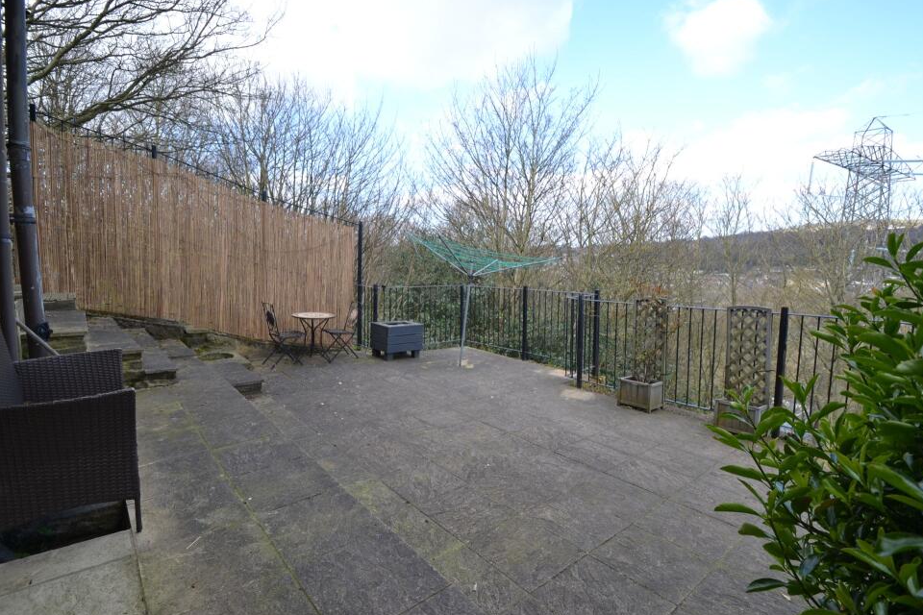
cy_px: 293
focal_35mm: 16
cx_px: 461
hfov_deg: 96.7
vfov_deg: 73.7
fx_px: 410
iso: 110
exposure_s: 1/125
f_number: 5.6
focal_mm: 10
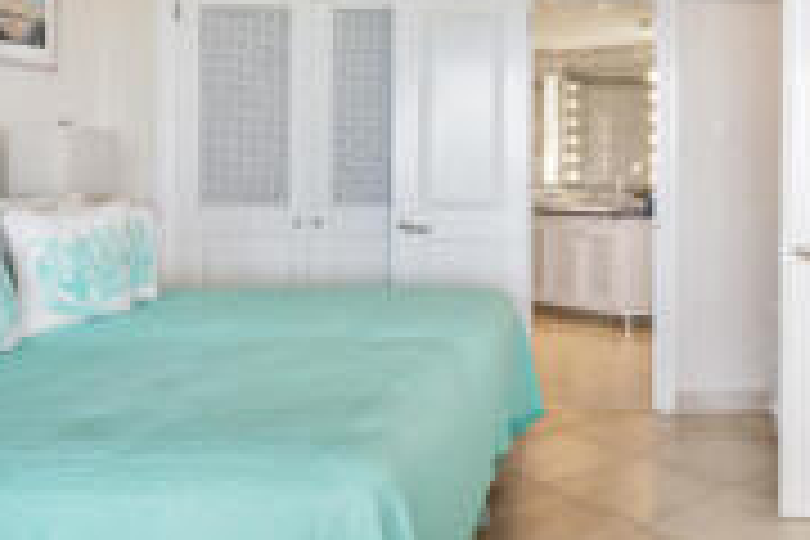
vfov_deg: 35.6
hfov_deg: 48.6
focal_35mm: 37
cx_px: 662
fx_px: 832
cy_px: 187
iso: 100
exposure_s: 1/5
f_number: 9
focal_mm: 14
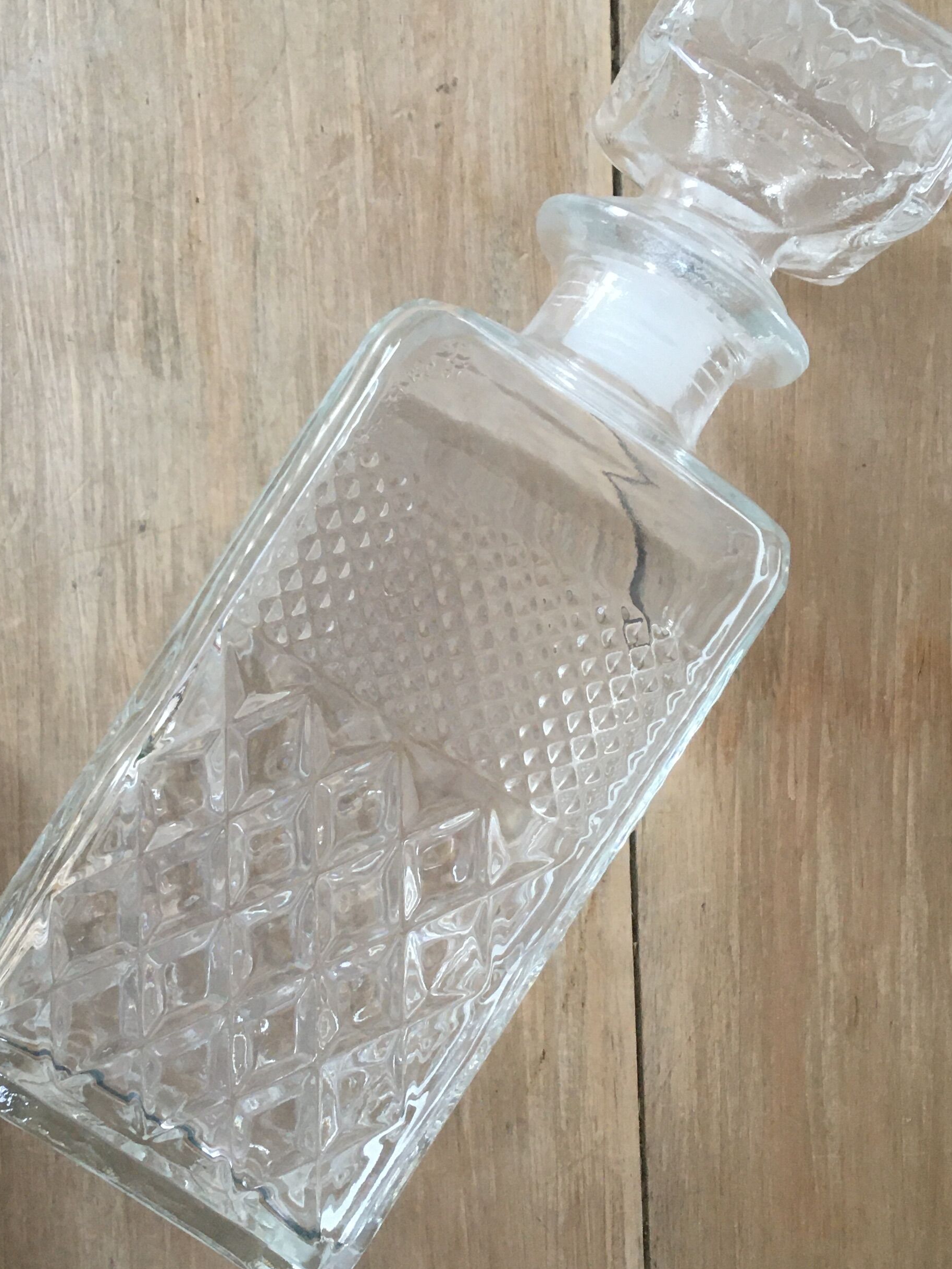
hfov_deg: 30.1
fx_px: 1760
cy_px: 683
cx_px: 351
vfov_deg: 39.6
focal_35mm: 48
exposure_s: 1/33
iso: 125
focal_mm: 4.15
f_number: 2.2
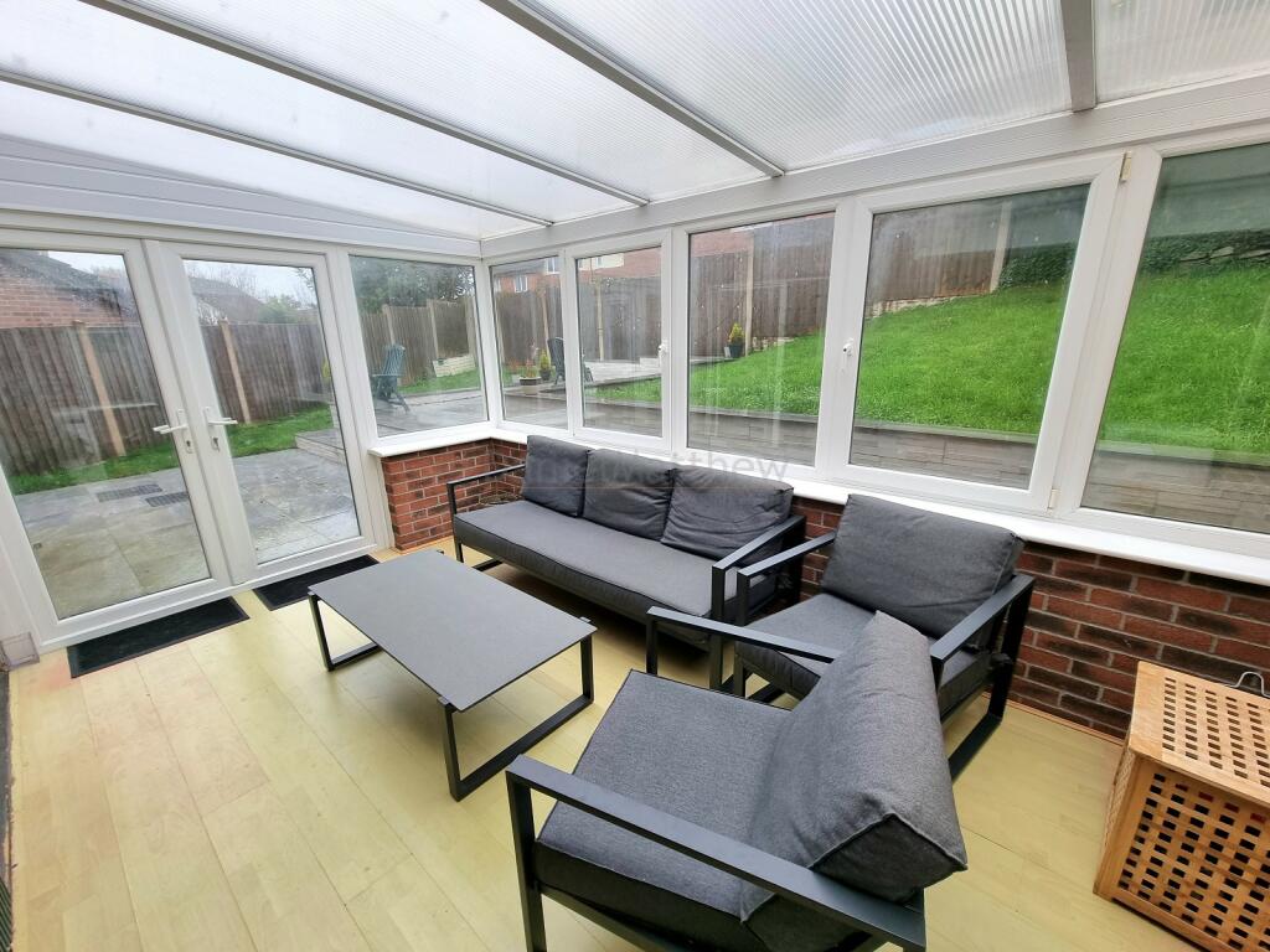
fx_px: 477
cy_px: 476
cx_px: 635
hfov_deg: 106.2
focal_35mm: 13
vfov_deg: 89.9
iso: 80
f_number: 2.2
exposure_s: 1/120
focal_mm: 2.2
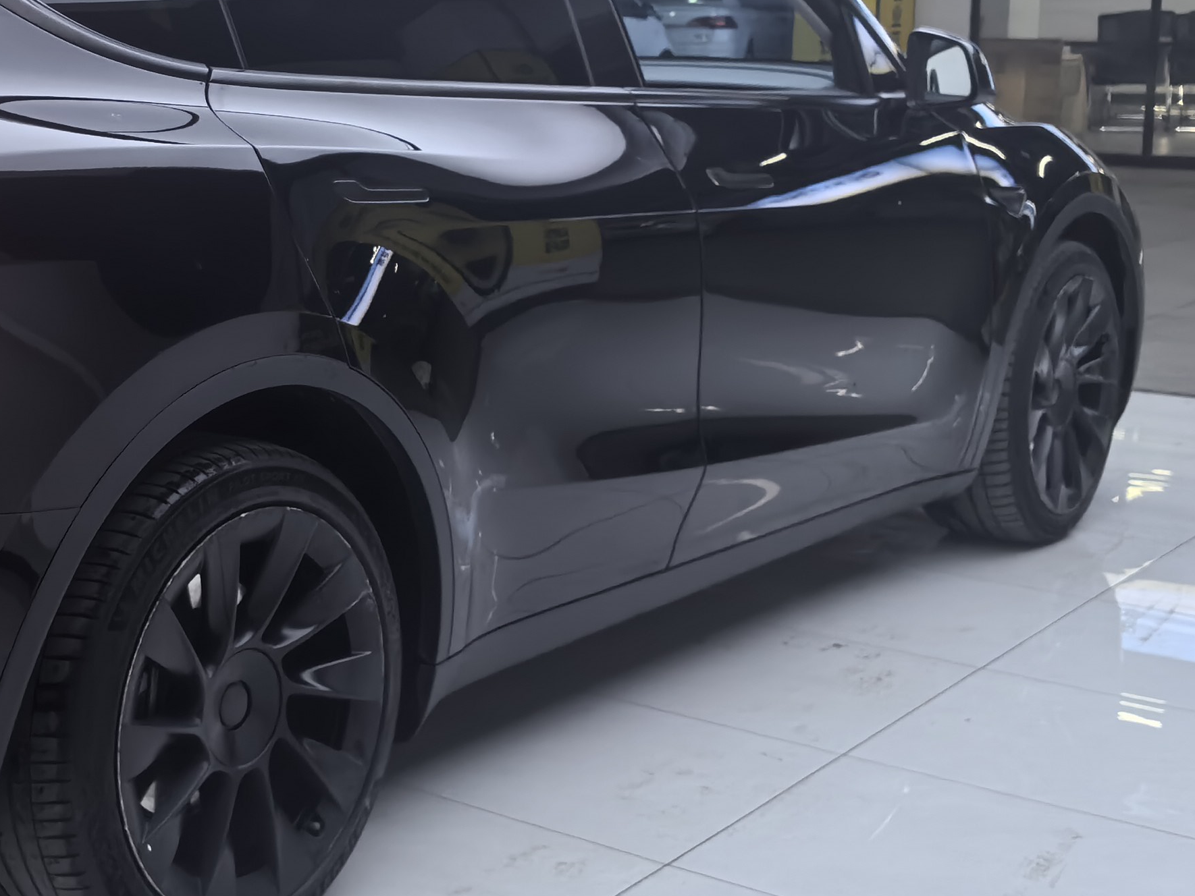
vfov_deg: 23.9
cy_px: 314
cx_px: 110
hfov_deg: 30.2
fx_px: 2106
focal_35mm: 61
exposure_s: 1/1224
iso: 250
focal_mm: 6.35
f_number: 2
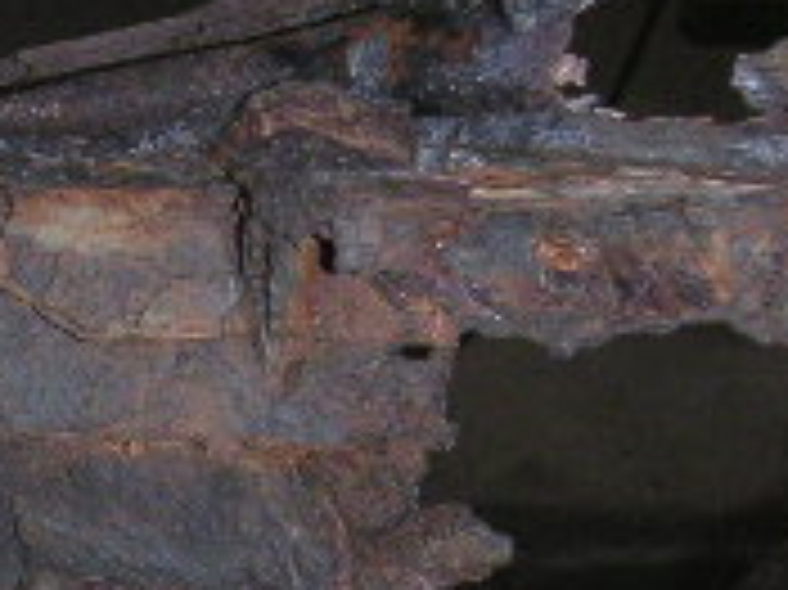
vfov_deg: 10.5
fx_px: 3162
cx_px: 315
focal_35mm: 139
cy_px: 703
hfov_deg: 14.2
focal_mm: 5.9
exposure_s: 1/45
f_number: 2.8
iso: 160
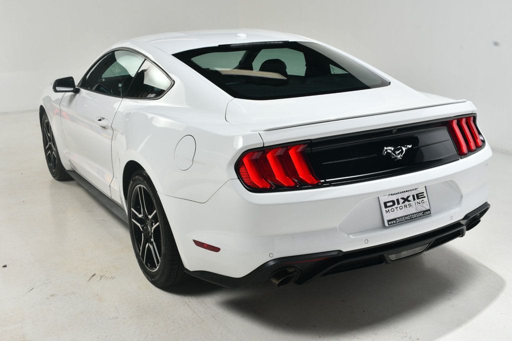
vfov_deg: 33.4
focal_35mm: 40
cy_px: 170
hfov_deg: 48.5
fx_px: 569
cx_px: 256
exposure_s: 1/160
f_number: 13
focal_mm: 27
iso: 100
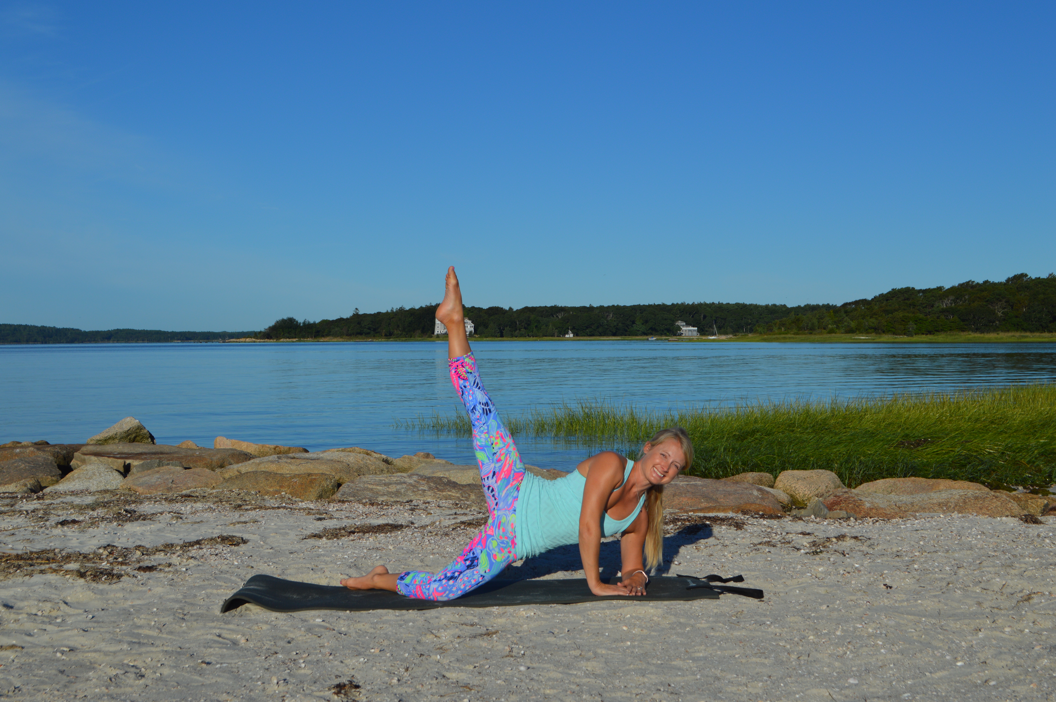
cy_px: 351
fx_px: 1407
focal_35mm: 48
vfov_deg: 28.0
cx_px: 528
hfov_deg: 41.1
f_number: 10
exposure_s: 1/400
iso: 100
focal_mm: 32
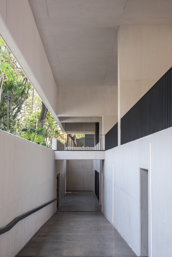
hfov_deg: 26.0
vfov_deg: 38.2
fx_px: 372
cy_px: 139
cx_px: 84
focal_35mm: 52
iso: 31
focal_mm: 42
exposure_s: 1/6
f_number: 10
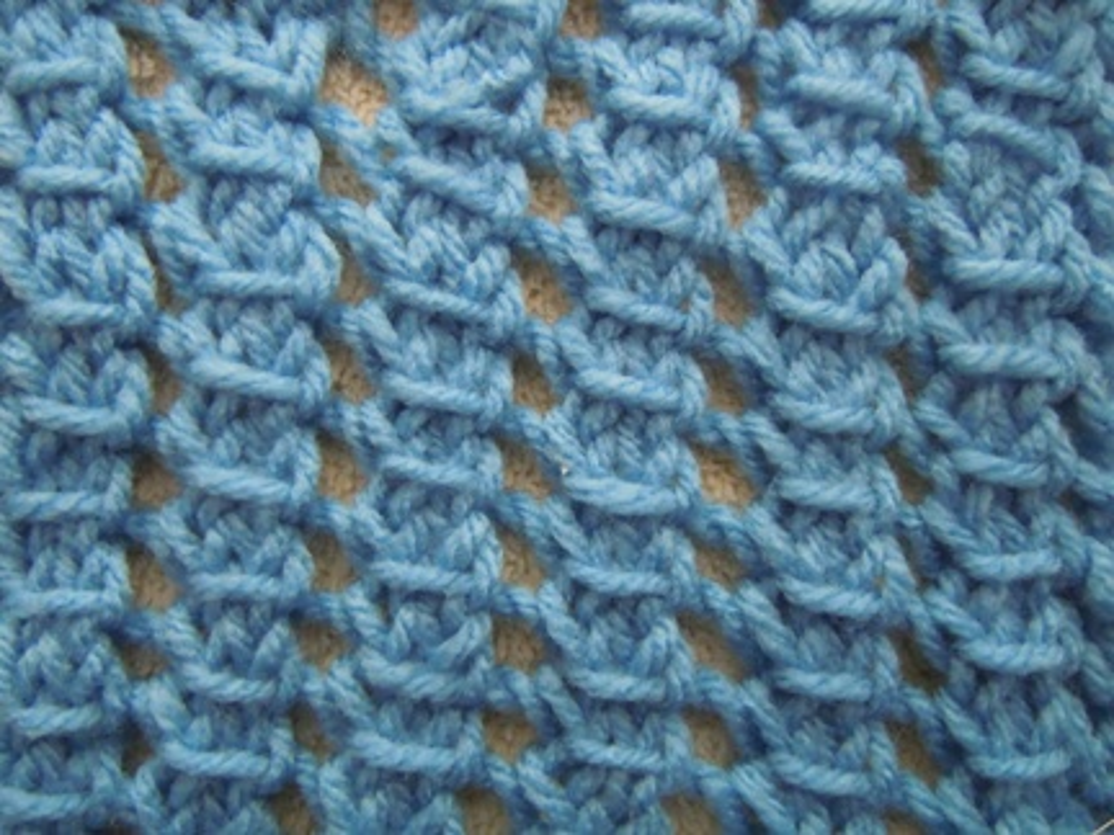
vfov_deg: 46.8
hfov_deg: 60.0
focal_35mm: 30
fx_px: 965
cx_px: 557
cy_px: 418
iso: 800
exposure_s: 1/30
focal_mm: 5.4
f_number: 3.5
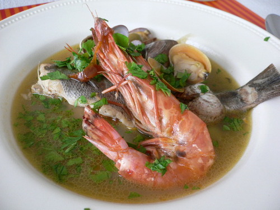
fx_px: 283
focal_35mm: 35
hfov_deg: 52.6
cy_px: 105
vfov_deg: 40.7
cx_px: 140
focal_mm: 5.8
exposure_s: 1/50
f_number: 2.8
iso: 100
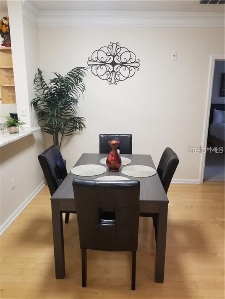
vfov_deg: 67.3
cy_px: 150
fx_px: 225
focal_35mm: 26
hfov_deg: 53.1
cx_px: 112
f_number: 1.7
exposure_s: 1/40
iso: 200
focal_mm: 4.25
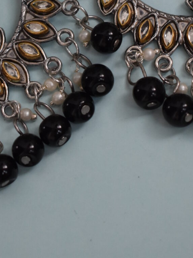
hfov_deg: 10.9
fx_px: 1011
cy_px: -24
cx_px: 88
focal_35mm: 136
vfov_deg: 14.2
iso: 800
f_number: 4.2
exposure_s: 1/200
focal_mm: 28
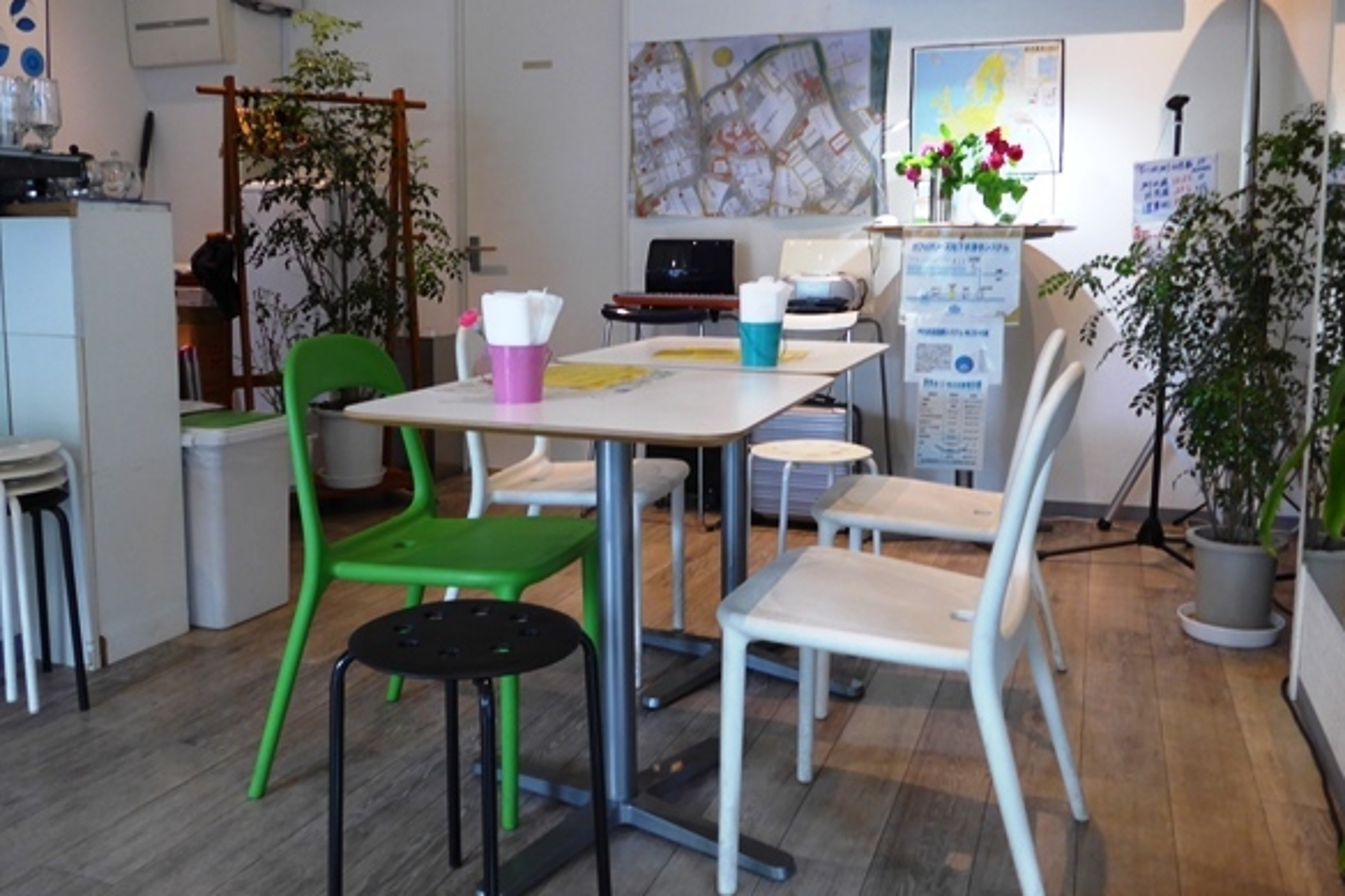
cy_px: 382
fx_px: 1158
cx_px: 668
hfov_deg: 60.3
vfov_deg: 42.2
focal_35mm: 31
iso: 200
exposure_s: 1/60
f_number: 2
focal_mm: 6
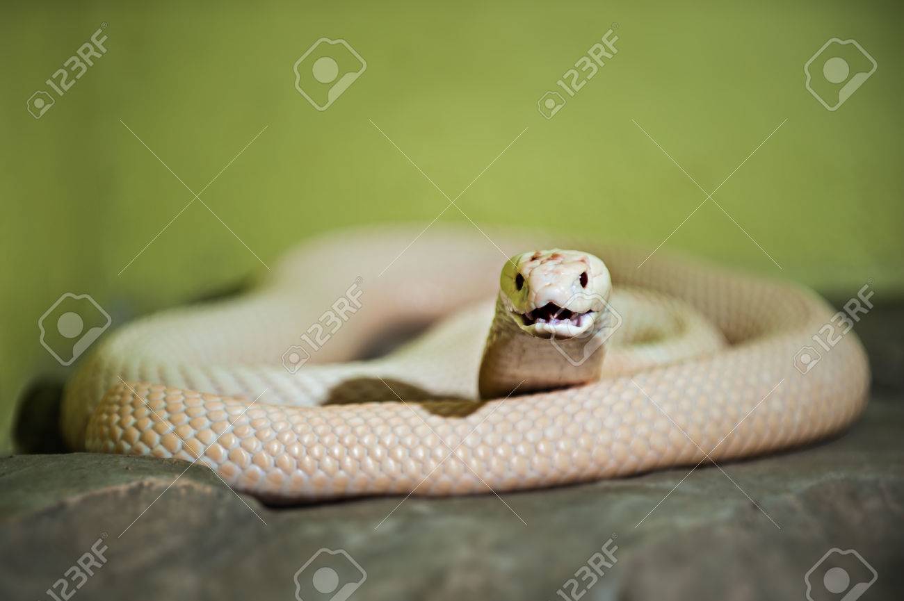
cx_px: 452
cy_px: 300
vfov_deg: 6.9
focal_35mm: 200
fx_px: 5019
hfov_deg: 10.3
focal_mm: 200
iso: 100
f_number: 4
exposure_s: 1/125
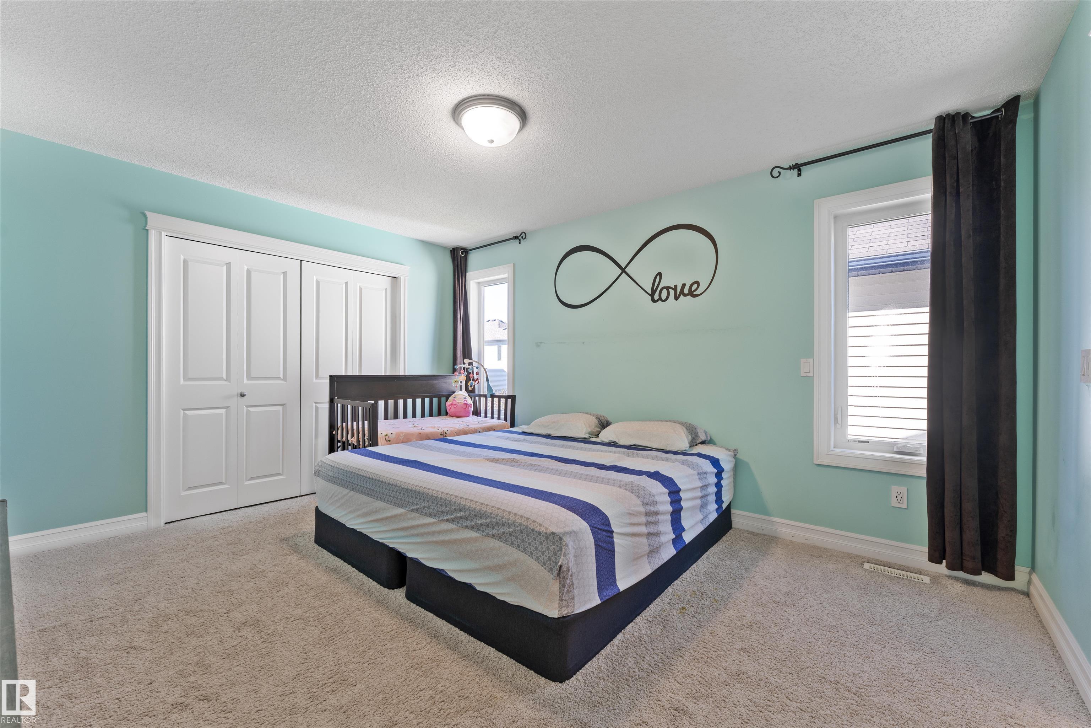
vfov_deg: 81.2
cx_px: 546
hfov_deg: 104.3
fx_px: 424
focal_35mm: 14
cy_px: 364
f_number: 8
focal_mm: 14
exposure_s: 1/13
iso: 200
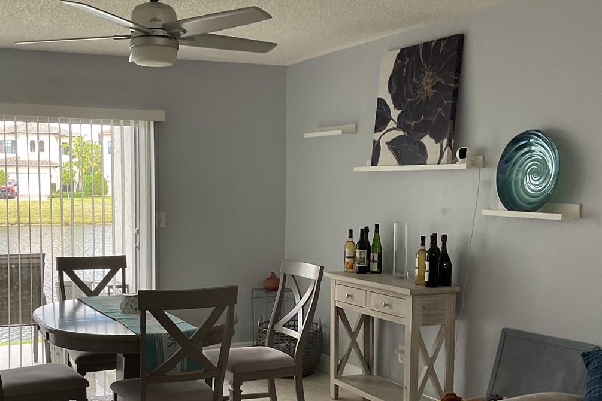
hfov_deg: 40.8
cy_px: 264
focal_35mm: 48
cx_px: 218
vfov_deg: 27.9
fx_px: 803
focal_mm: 3
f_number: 1.8
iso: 40
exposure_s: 1/120
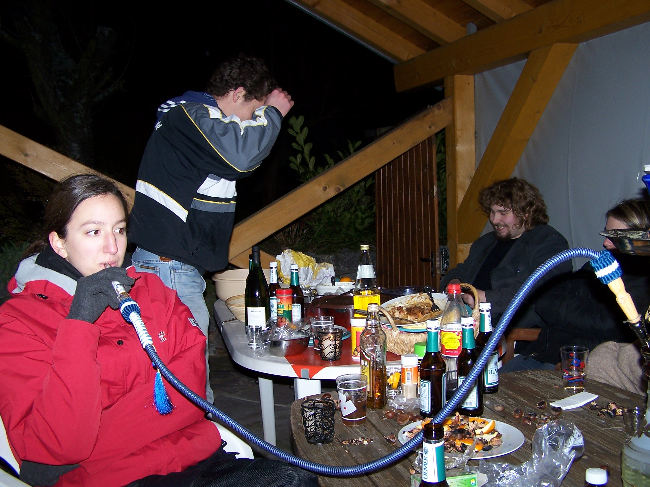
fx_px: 714
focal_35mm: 38
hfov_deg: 49.0
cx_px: 325
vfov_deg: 37.7
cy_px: 244
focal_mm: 6.3
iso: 80
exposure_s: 1/60
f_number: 2.8
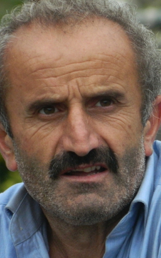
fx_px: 5720
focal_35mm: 815
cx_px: 146
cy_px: 120
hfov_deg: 1.6
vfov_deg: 2.6
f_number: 5.8
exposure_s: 1/160
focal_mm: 94.5
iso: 400
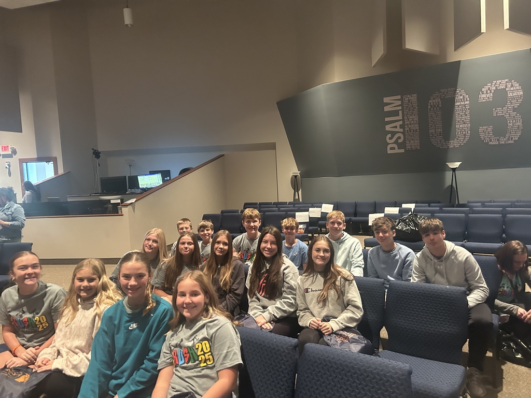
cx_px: 266
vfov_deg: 53.1
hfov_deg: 67.3
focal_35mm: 26
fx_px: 399
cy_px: 199
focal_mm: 5.7
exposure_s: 1/30
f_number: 1.5
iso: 640
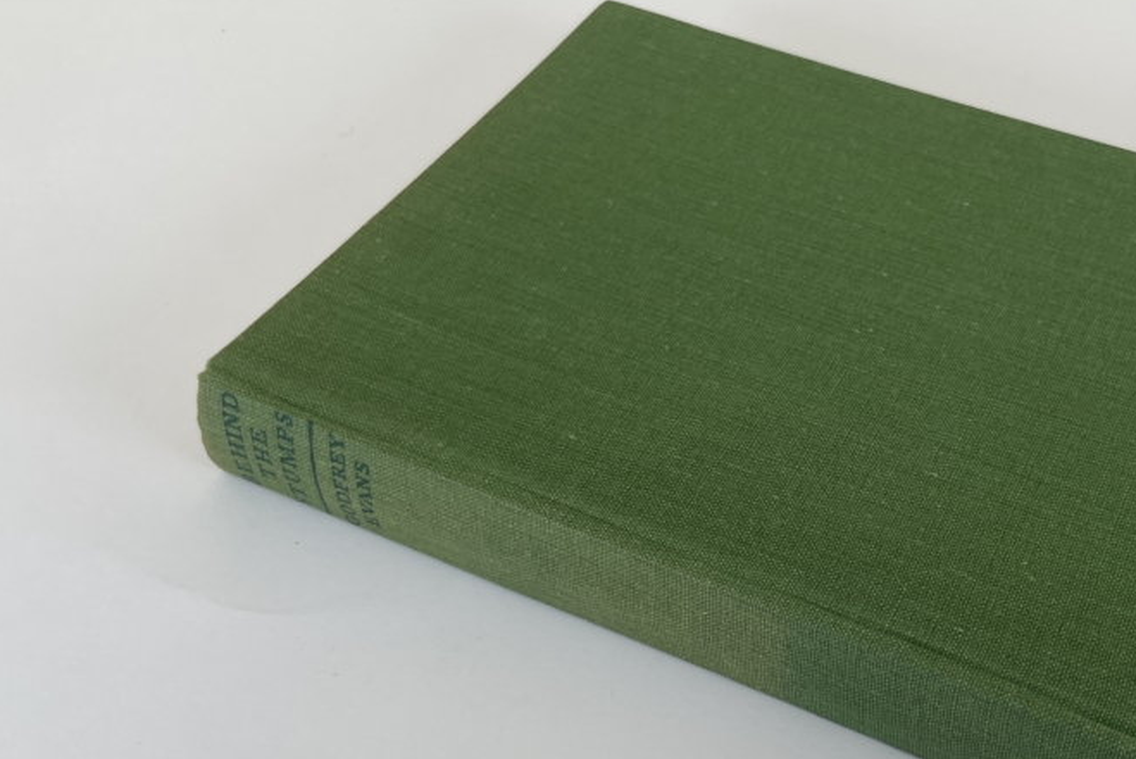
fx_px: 1326
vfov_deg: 31.7
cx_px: 817
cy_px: 499
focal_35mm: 42
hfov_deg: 45.2
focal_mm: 4.2
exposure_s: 1/274
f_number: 1.6
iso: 32
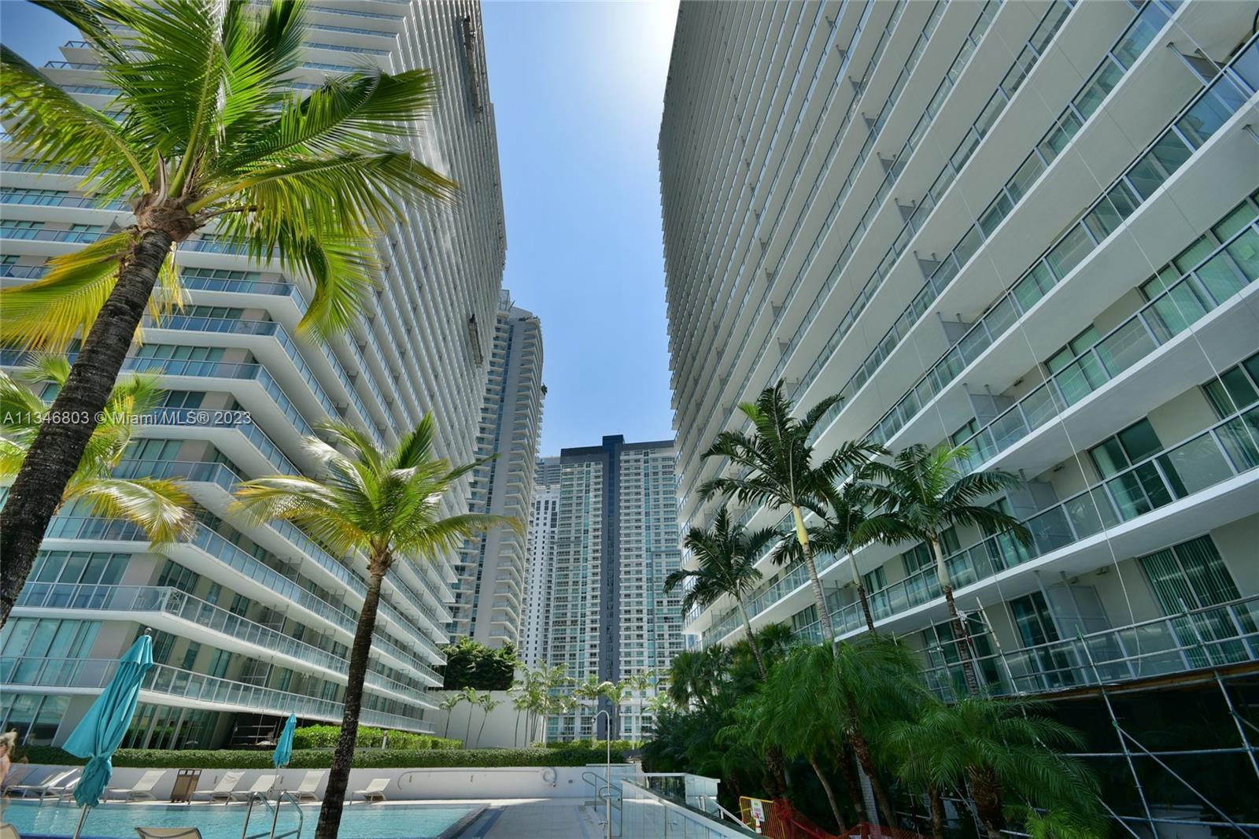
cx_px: 630
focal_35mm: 15
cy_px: 420
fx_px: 524
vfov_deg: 77.3
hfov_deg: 100.4
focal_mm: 10
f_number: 8
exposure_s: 1/250
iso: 100
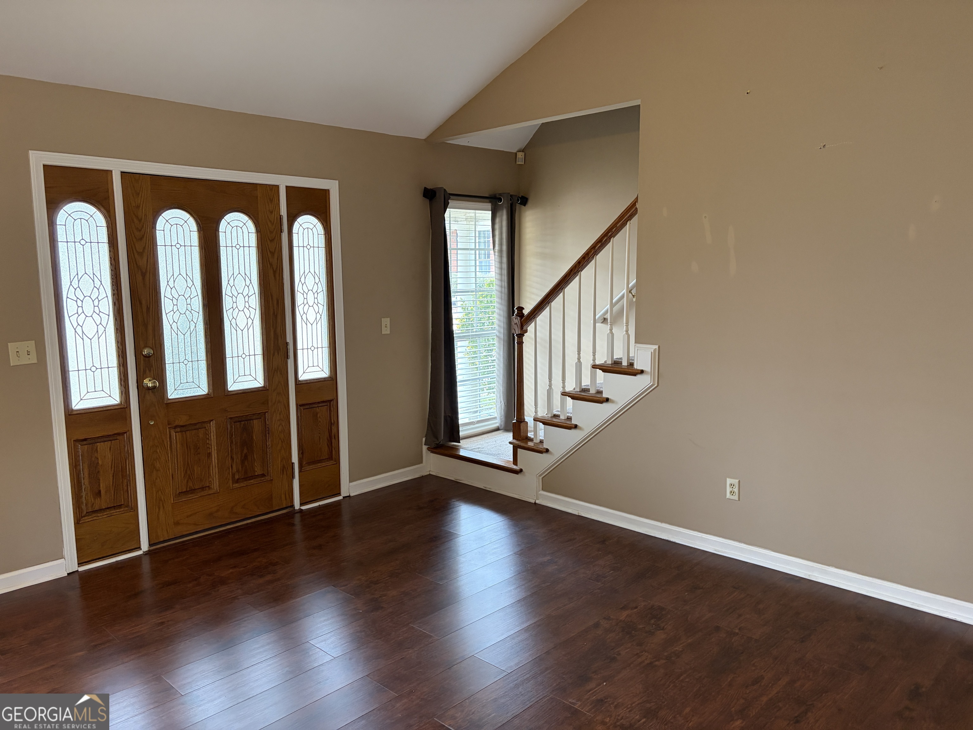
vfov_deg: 53.1
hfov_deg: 67.3
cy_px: 365
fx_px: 731
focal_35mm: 26
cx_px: 486
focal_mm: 5.96
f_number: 1.6
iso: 250
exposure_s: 1/60
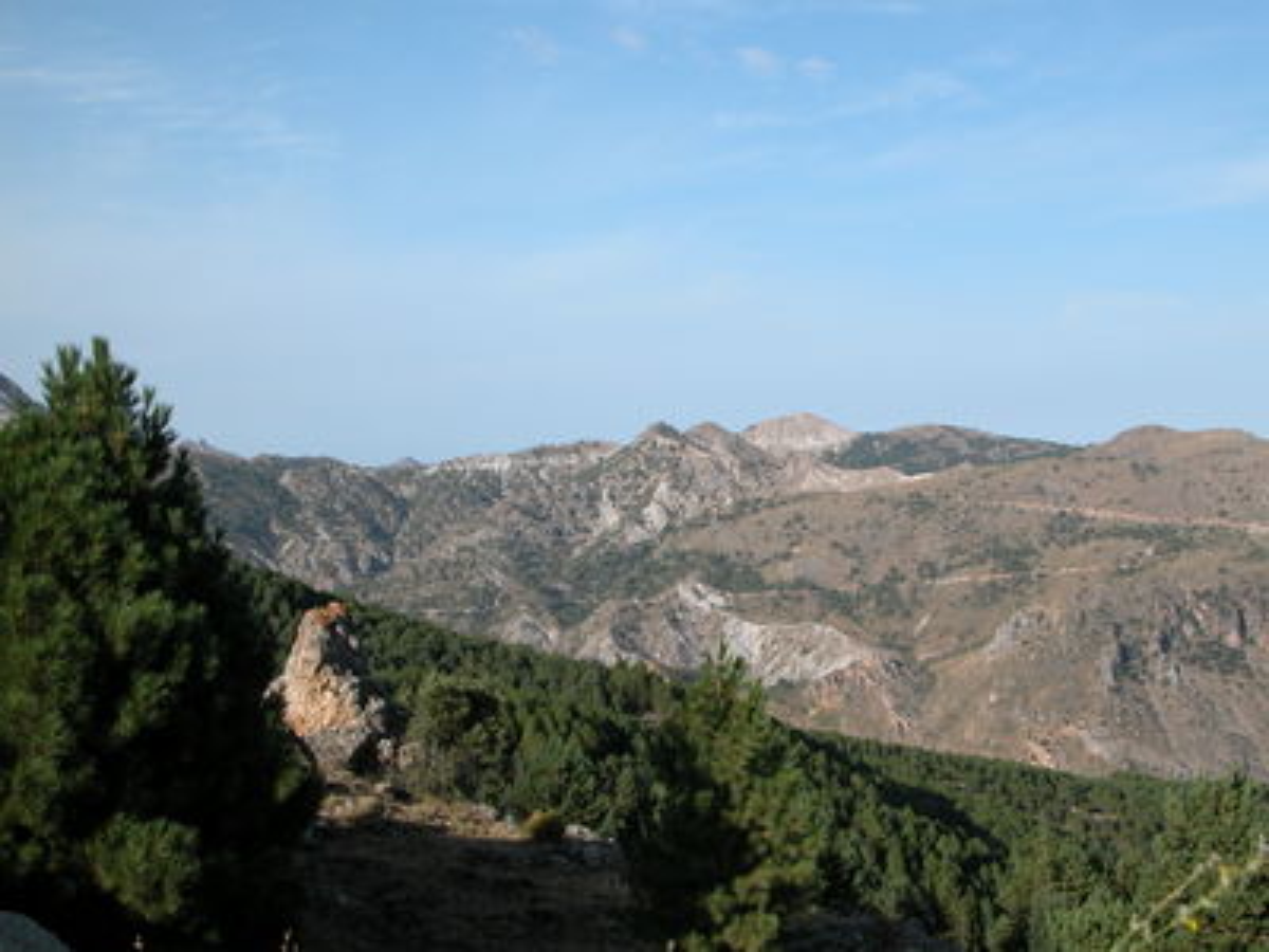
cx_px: 634
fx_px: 1833
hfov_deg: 38.2
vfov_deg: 29.1
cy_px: 476
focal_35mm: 50
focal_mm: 12.7
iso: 100
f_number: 6.8
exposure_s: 1/304
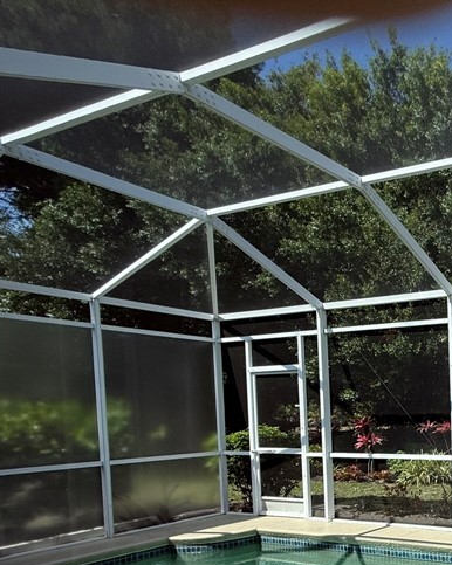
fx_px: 485
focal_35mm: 29
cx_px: 590
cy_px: 430
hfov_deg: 34.7
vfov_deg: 57.1
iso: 50
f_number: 2.2
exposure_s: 1/510
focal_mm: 2.22
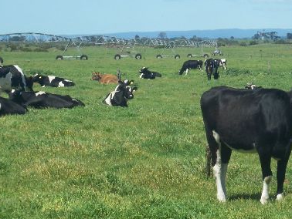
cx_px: 216
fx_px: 1671
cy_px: 48
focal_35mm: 198
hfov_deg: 10.0
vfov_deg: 7.5
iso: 64
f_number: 4.4
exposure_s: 1/500
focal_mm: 19.2
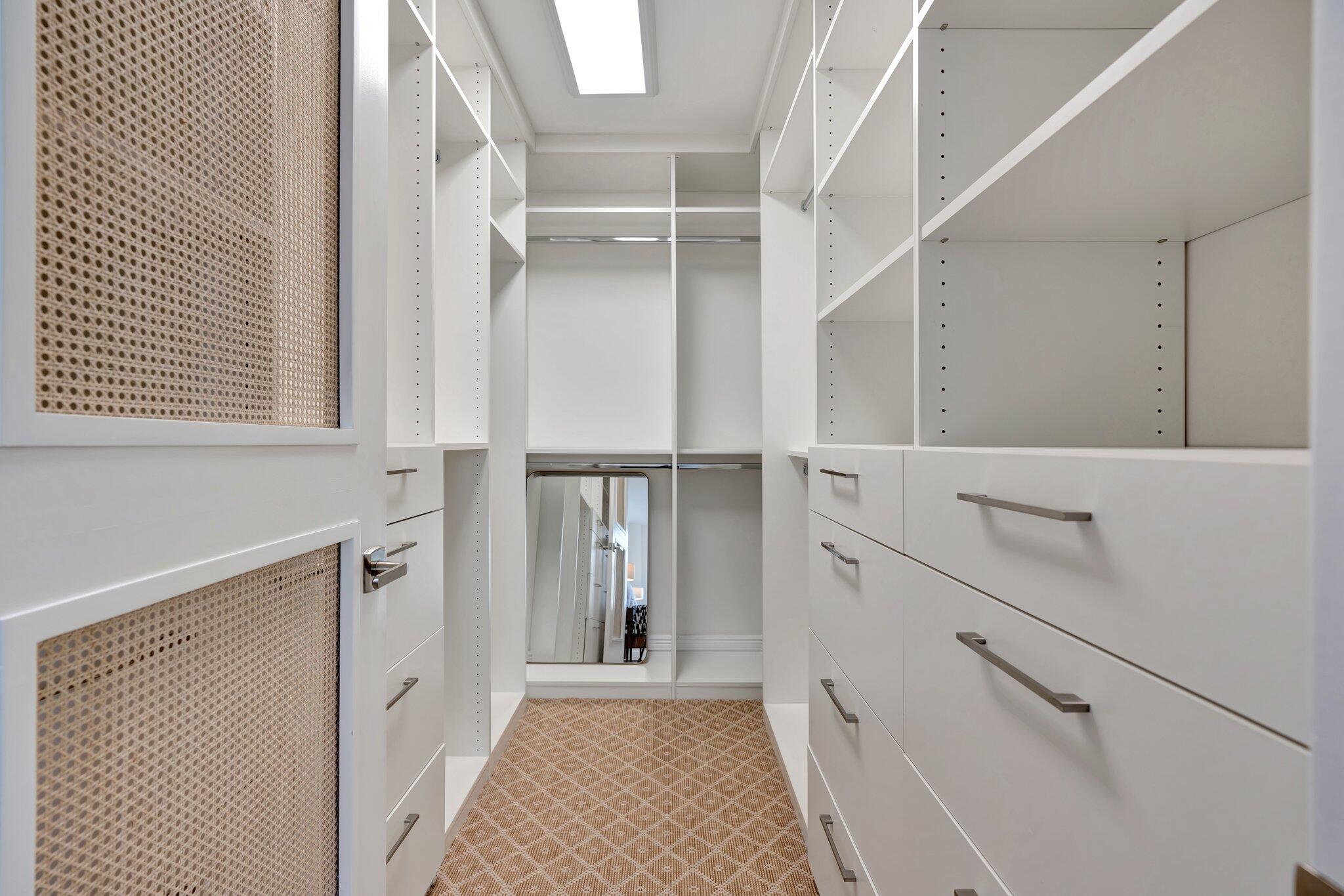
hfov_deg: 96.7
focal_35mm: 16
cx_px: 672
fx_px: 597
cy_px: 448
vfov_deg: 73.7
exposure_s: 1/10
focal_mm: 16
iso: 100
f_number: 5.6
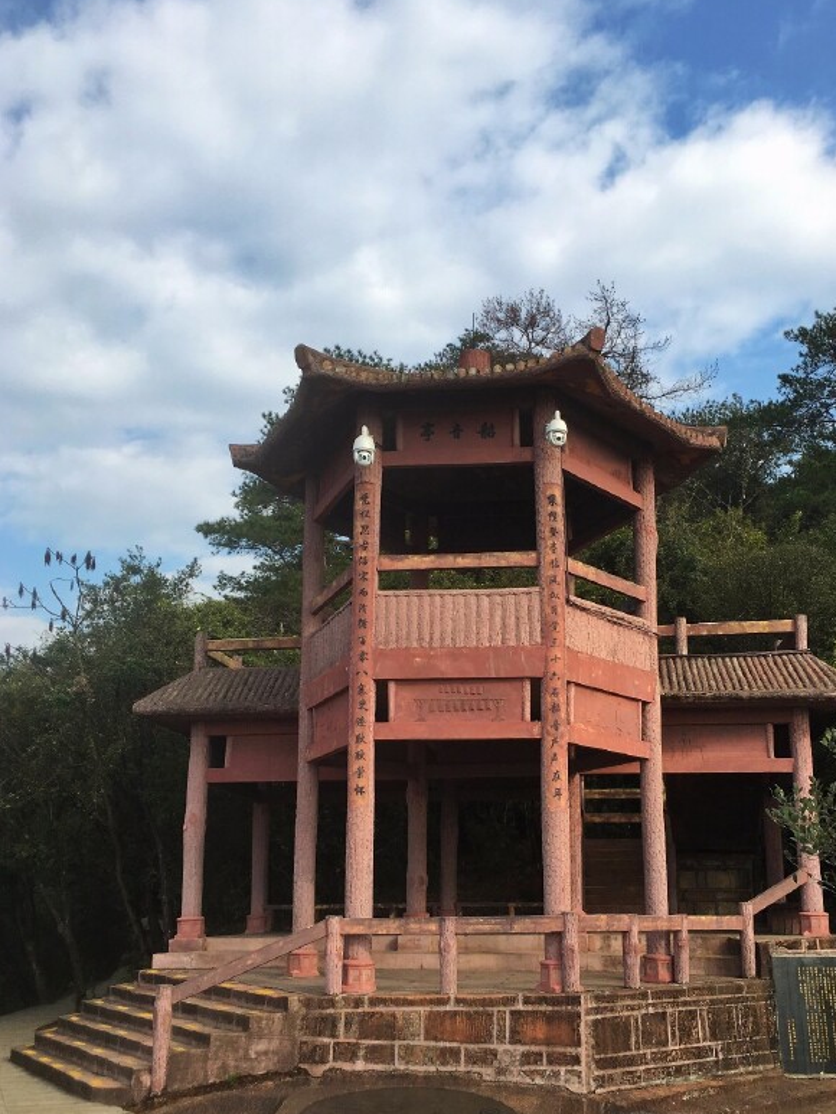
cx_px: 470
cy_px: 656
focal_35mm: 35
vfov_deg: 52.3
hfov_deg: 40.6
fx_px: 1127
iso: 25
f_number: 2.2
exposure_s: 1/1115
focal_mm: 4.15
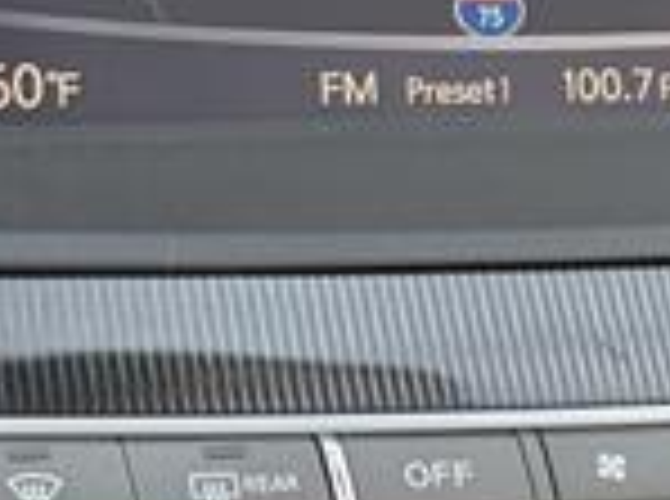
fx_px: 4074
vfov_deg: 7.0
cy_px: 203
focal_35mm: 211
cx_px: 733
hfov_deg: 9.3
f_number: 1.68
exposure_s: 1/667
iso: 145
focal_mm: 6.9
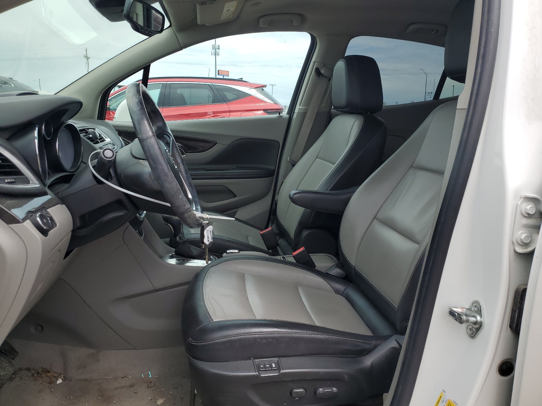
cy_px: 203
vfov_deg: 53.1
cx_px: 271
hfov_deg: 67.3
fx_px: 407
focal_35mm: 26
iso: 50
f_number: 1.5
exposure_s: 1/1429
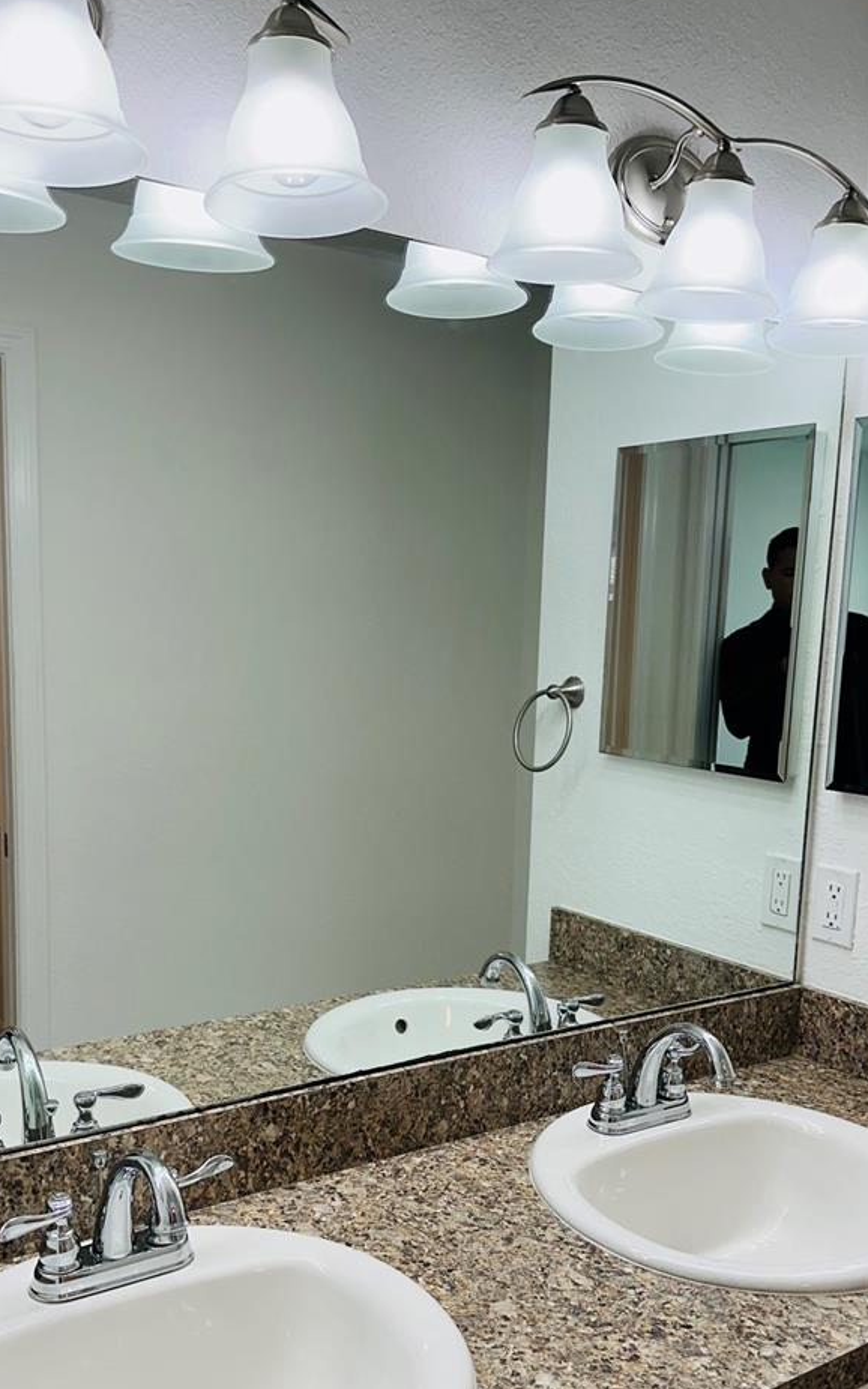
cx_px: 455
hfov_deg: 38.3
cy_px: 808
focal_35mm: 33
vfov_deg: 57.8
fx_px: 1249
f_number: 1.78
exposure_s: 1/211
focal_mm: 6.86
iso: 80
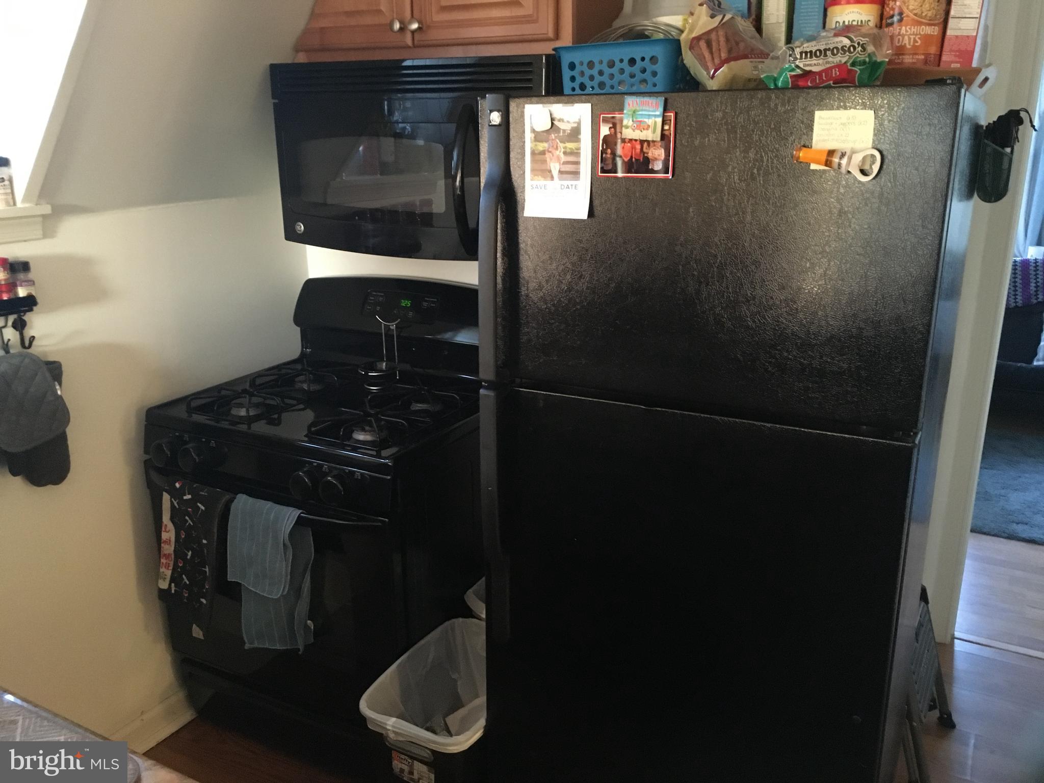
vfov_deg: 48.2
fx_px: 875
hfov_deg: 61.7
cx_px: 522
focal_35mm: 29
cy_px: 392
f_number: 2.2
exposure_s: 1/15
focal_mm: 4.15
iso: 320
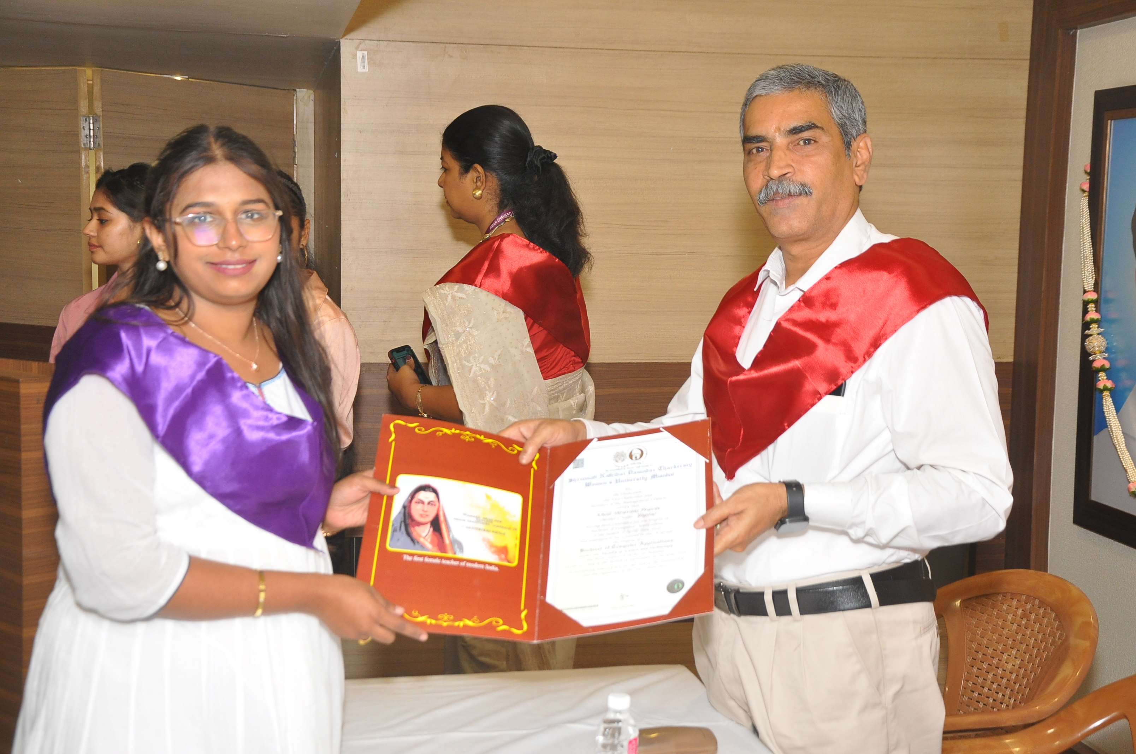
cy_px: 377
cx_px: 568
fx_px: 1655
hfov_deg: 37.9
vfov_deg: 25.7
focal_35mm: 52
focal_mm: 35
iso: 800
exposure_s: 1/125
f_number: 5.6
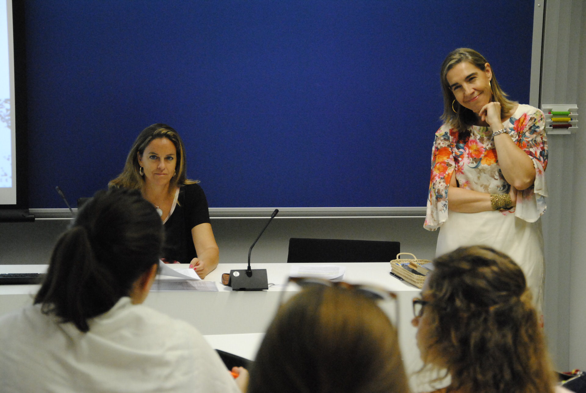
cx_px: 293
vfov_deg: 14.8
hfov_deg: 21.9
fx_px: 1517
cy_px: 196
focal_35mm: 93
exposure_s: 1/80
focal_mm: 62
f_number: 5.3
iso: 1600
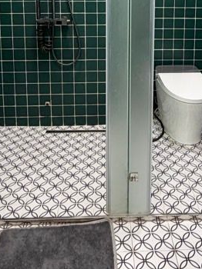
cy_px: 7
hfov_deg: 35.0
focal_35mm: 41
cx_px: 120
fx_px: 319
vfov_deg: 40.7
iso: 200
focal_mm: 2.22
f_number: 2.2
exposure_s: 1/50
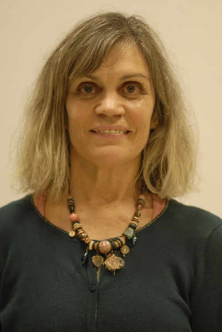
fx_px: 2489
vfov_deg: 7.6
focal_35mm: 270
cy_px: 166
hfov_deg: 5.1
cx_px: 111
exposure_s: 1/80
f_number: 2.8
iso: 640
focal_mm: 180
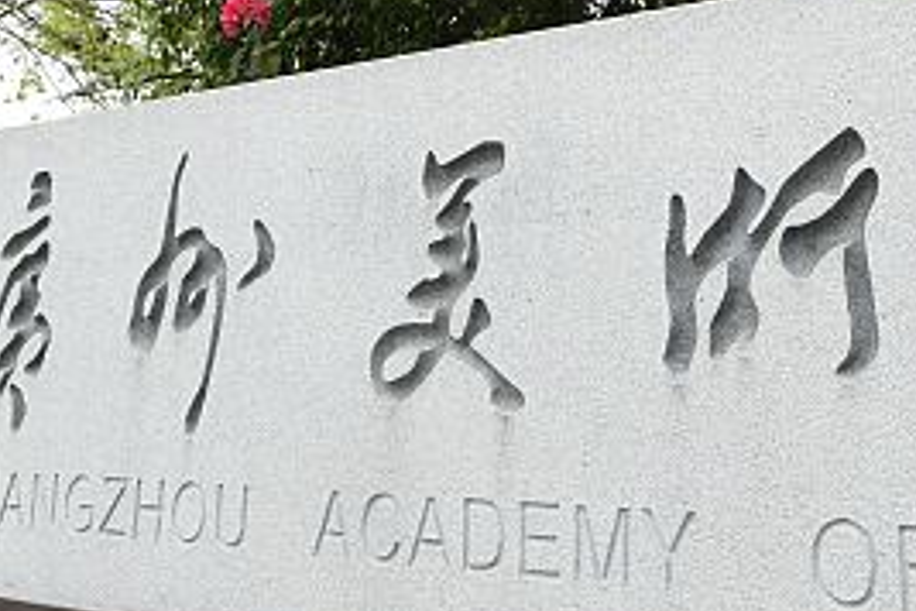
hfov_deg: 31.4
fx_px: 1603
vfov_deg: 19.6
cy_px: -215
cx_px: 662
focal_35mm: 63
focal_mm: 14
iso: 100
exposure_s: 1/200
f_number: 5.6
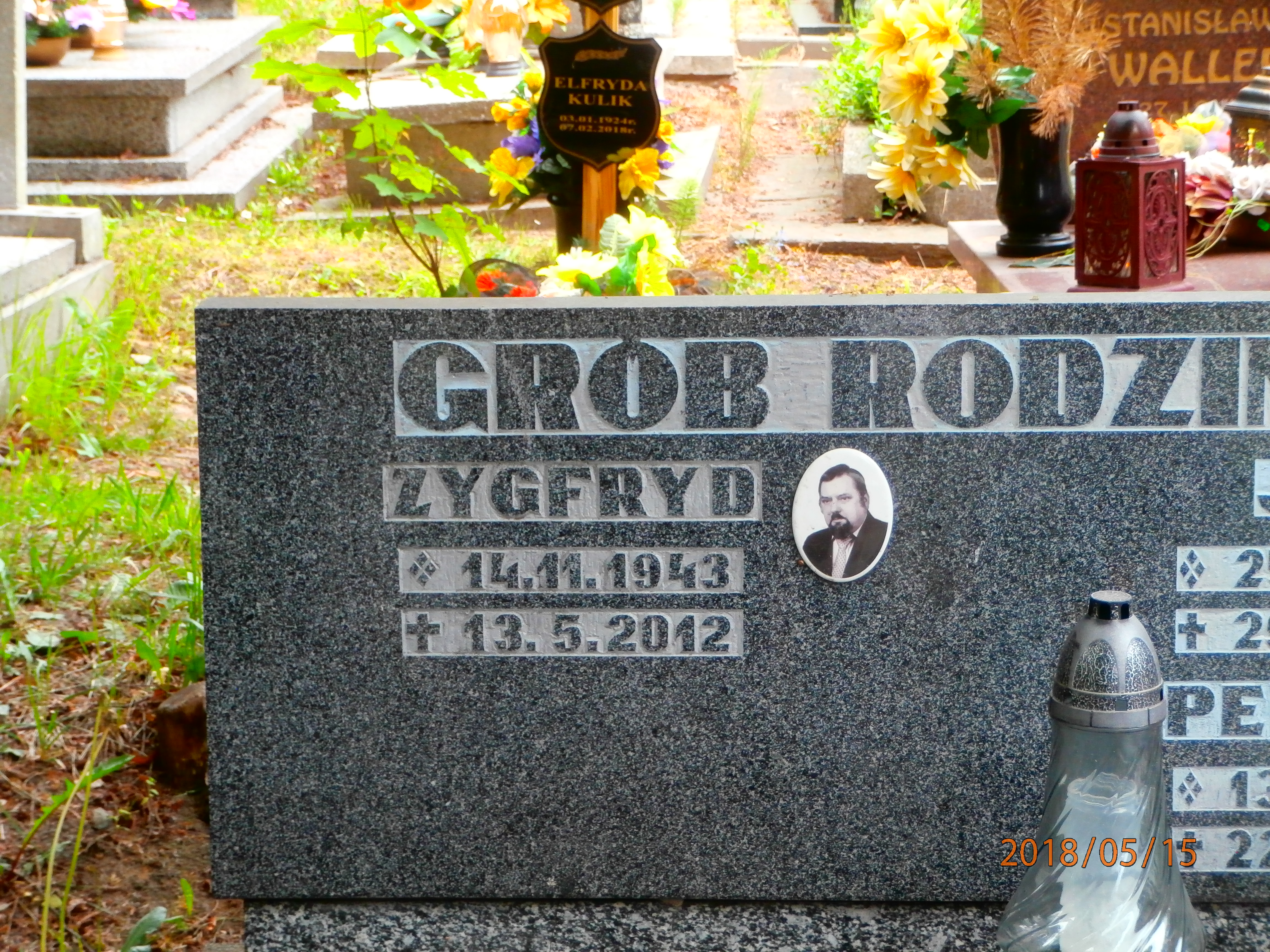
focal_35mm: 86
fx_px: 3155
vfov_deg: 17.2
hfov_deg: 22.8
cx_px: 635
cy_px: 476
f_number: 5
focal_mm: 15.16
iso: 200
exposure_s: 1/60
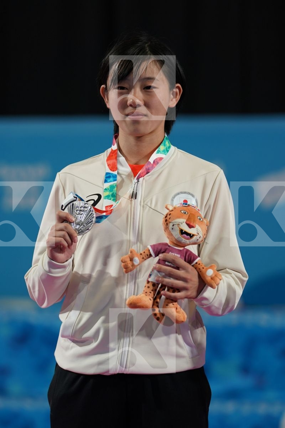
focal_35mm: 184
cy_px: 214
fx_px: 2185
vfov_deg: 11.2
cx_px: 142
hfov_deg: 7.5
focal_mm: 123
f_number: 2.8
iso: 400
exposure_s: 1/500
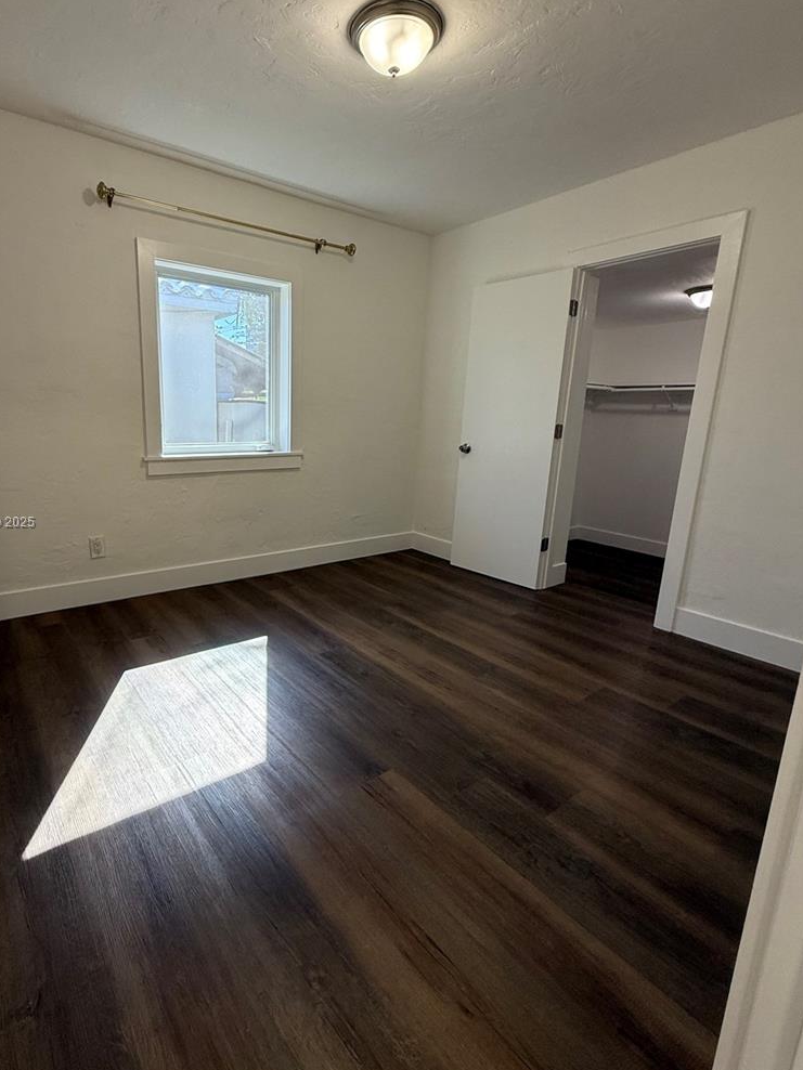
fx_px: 526
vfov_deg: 91.0
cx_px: 324
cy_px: 523
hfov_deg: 74.0
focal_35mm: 17
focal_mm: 2.22
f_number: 2.2
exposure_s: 1/120
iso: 125
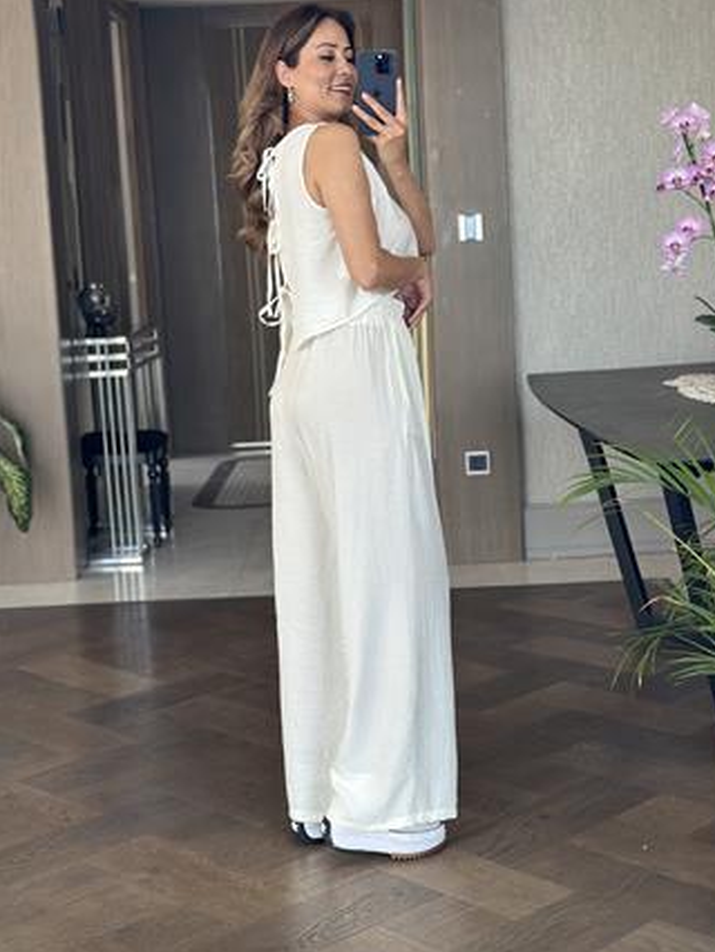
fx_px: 1568
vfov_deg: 33.7
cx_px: 349
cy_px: 416
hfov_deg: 25.7
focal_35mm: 57
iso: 125
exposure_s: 1/119
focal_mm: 6.86
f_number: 1.78
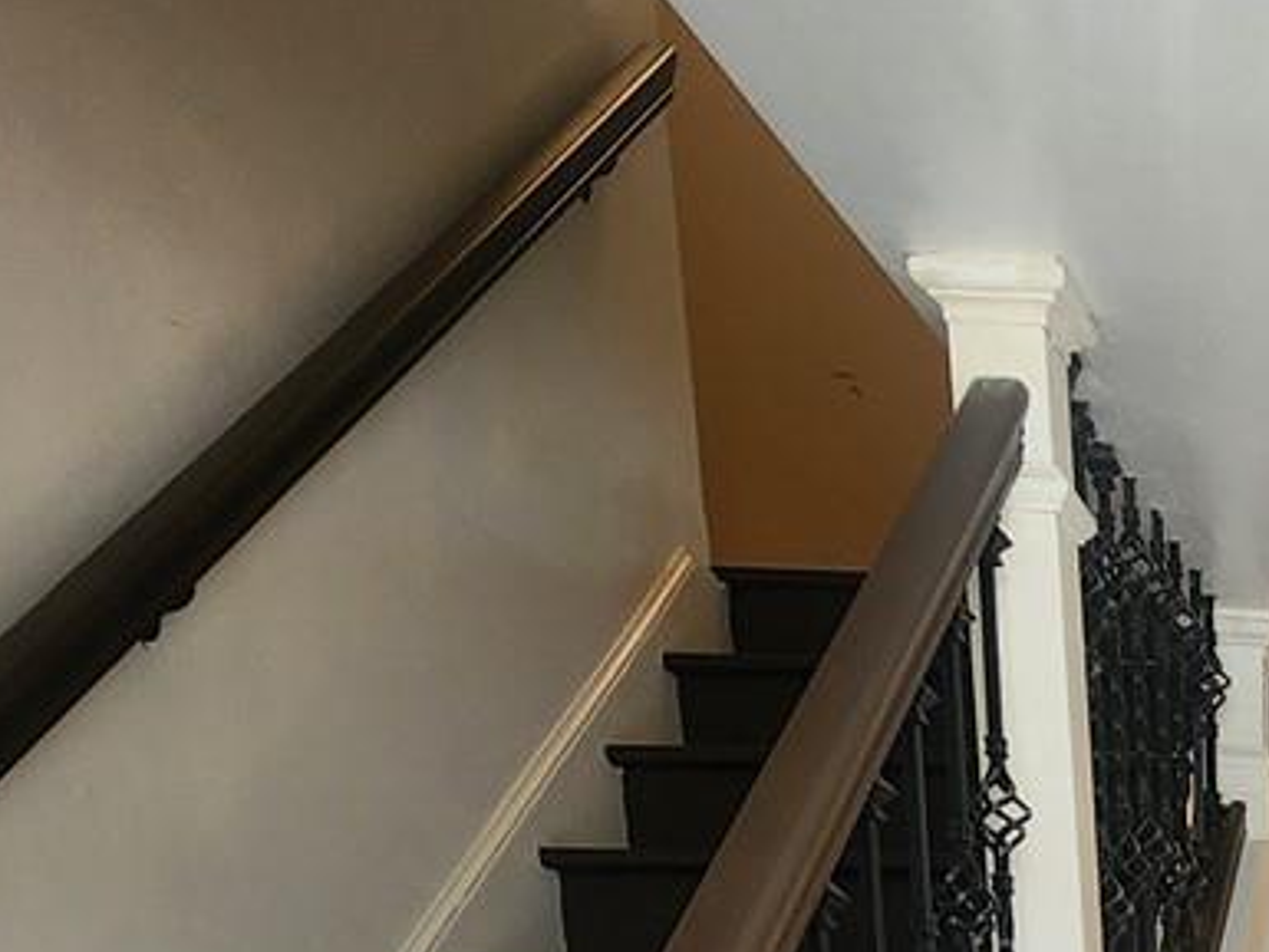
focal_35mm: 54
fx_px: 1980
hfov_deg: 26.6
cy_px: 1700
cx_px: 1859
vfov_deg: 20.0
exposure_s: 1/60
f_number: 2.2
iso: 100
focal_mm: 2.2
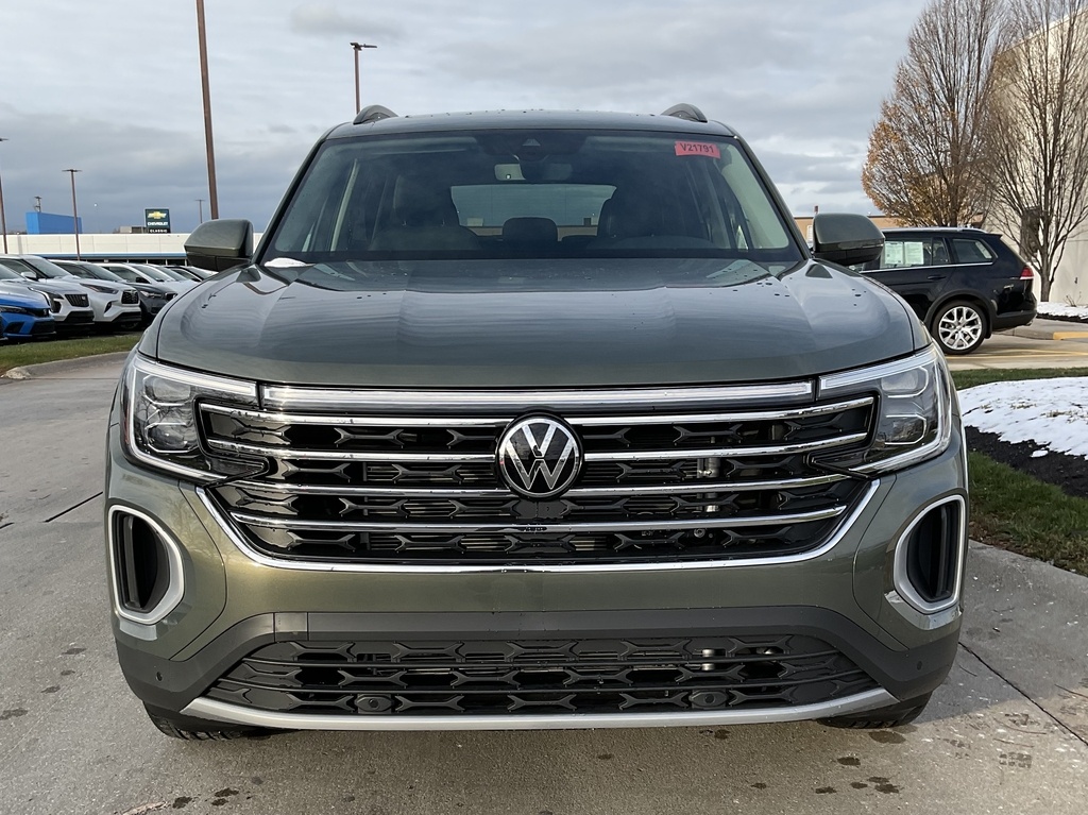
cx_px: 544
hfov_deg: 61.7
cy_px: 408
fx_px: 911
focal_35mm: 29
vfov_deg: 48.2
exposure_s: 1/580
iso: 16
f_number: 1.8
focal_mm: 3
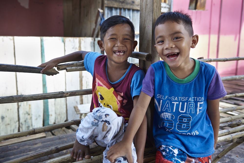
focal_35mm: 35
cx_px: 122
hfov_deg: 54.4
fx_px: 237
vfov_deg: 37.9
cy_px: 82
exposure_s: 1/200
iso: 200
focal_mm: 35
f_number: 3.5
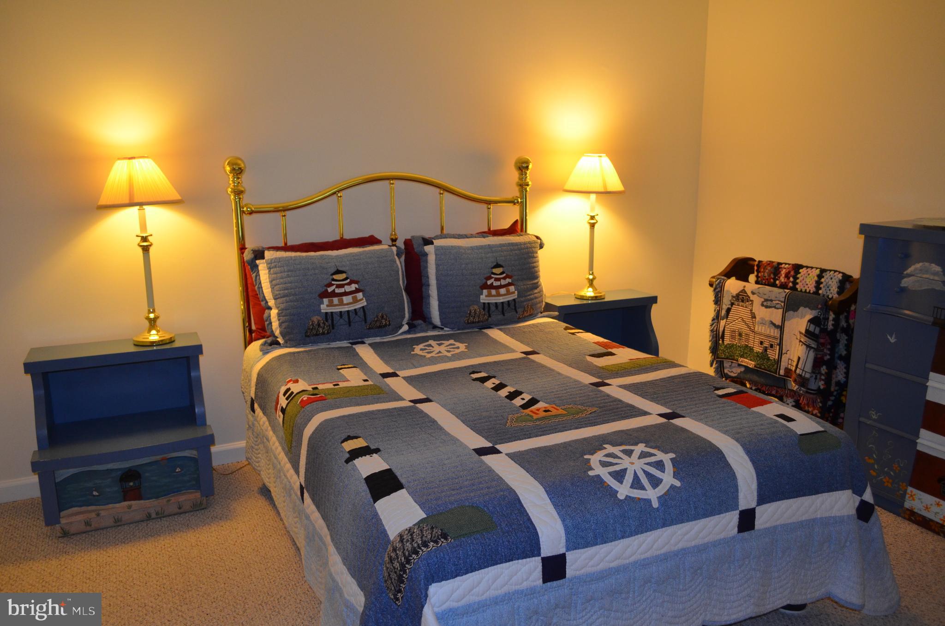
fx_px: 707
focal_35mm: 27
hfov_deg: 67.5
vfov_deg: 47.7
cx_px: 472
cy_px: 313
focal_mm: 18
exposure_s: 1/60
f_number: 3.5
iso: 800
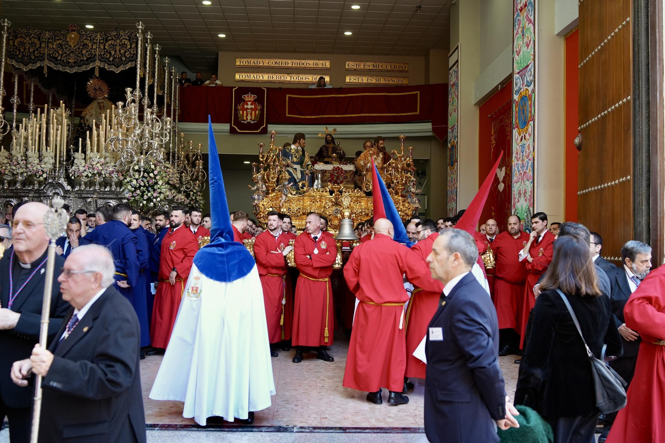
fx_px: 646
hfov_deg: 54.4
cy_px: 222
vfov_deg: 37.8
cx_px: 332
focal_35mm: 35
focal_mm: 35
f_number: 4
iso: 640
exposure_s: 1/200
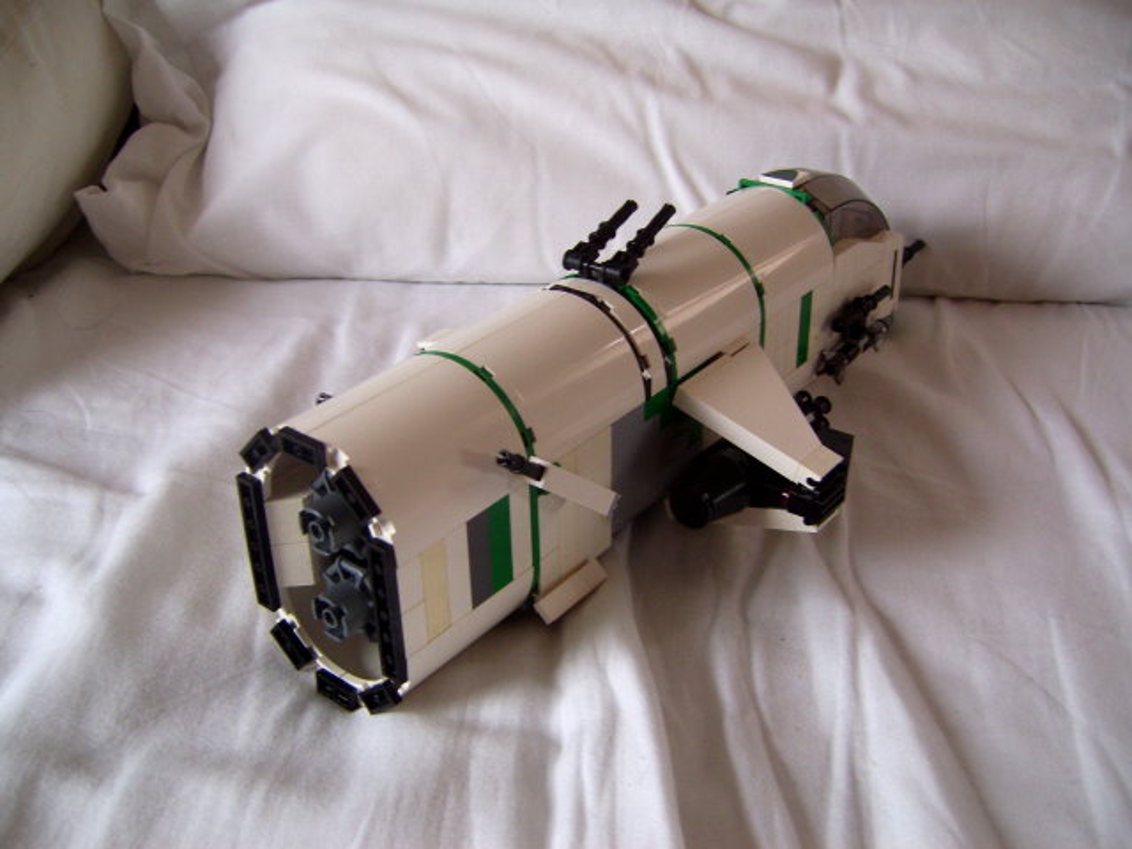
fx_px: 1243
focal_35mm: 38
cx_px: 566
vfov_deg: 37.7
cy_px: 424
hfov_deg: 49.0
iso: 85
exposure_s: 1/30
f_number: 2.8
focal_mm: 7.8
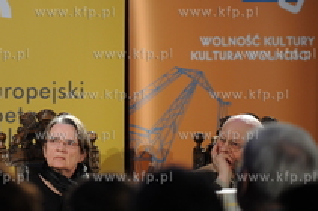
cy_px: 74
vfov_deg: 4.0
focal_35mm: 341
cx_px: 42
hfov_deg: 6.0
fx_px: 3008
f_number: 2.8
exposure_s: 1/100
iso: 800
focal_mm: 180
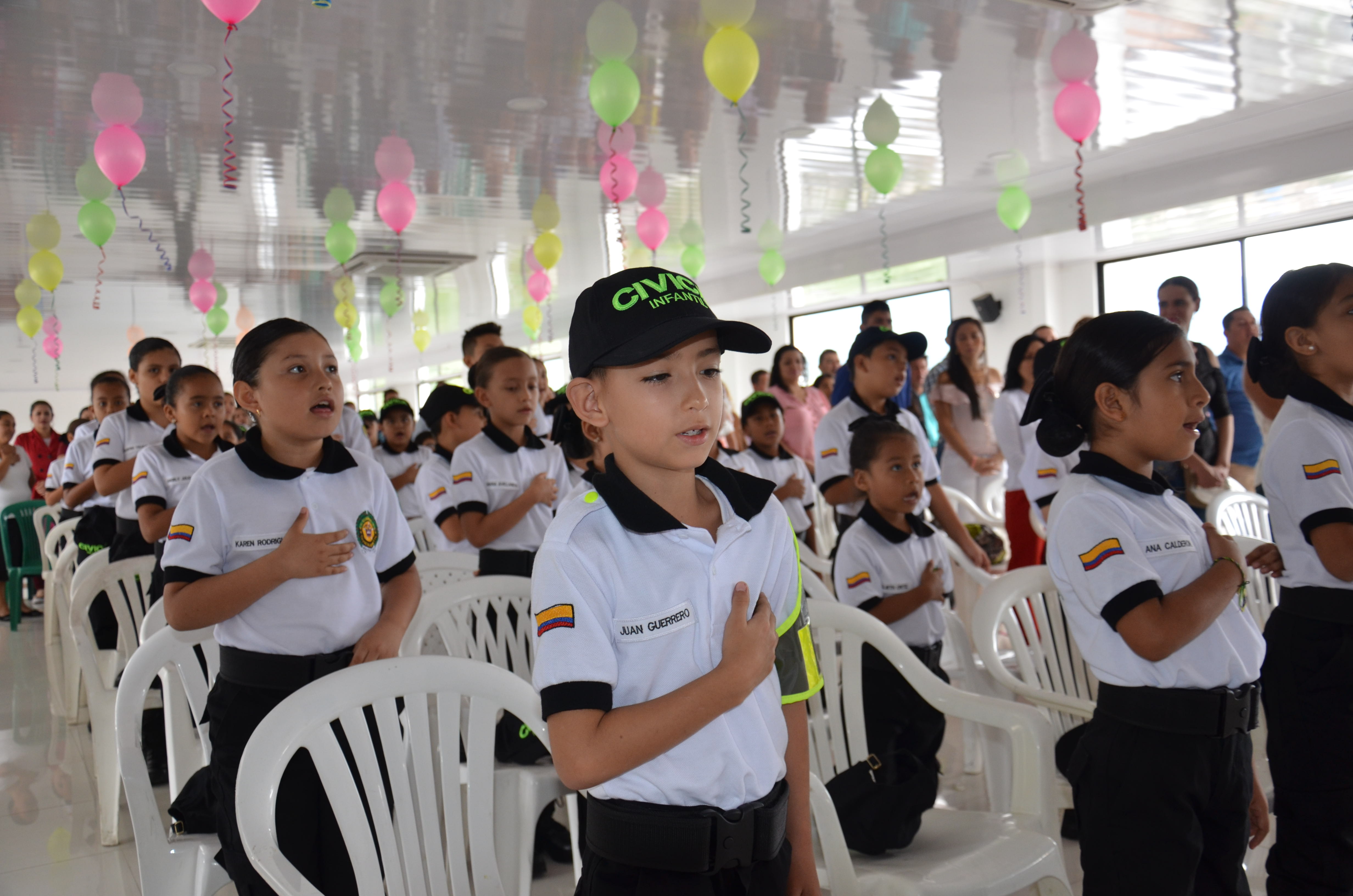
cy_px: 448
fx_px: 1181
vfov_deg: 41.5
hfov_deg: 59.6
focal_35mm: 32
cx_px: 676
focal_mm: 21
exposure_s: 1/100
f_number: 3.8
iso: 400
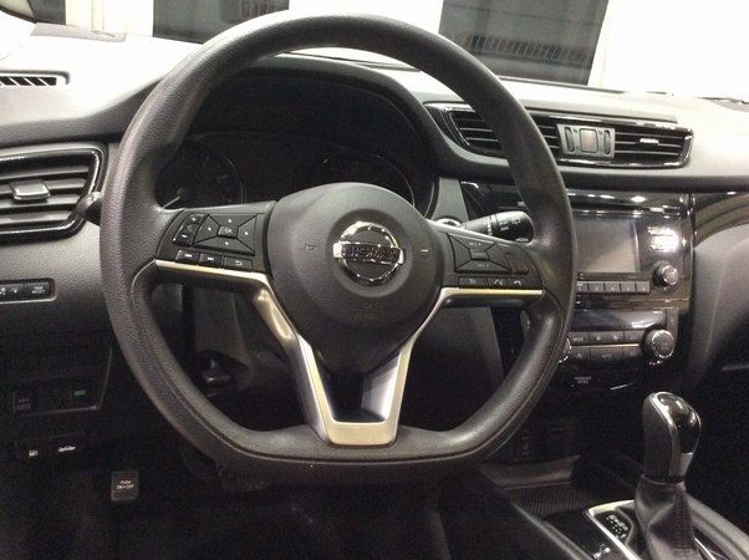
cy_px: 270
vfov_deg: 41.7
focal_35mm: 34
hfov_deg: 54.0
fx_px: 735
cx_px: 356
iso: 250
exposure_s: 1/20
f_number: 2.4
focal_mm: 3.3
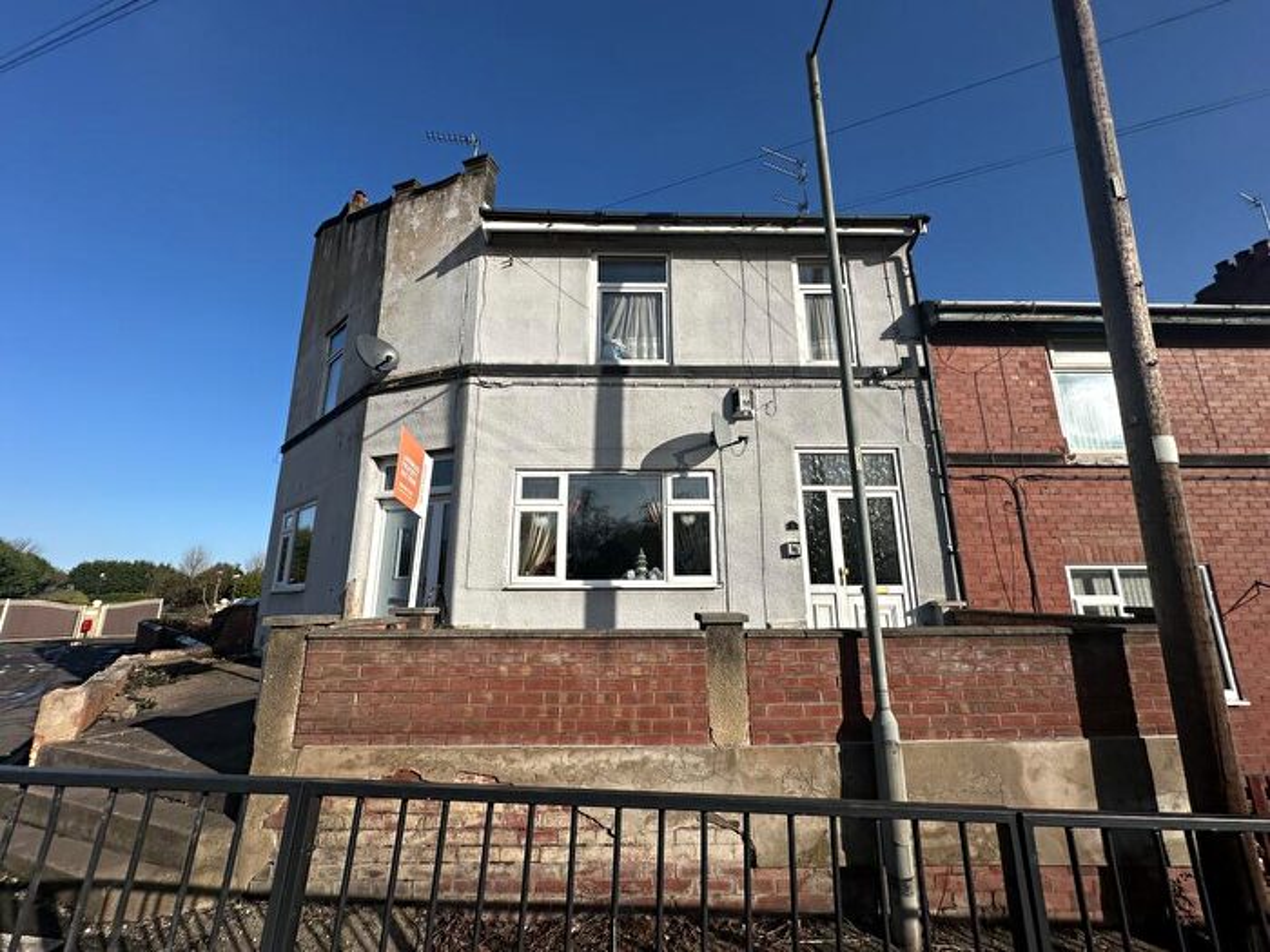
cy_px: 476
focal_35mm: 14
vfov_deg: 85.7
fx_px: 514
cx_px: 635
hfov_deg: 102.1
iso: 40
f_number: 2.2
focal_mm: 2.22
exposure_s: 1/3300
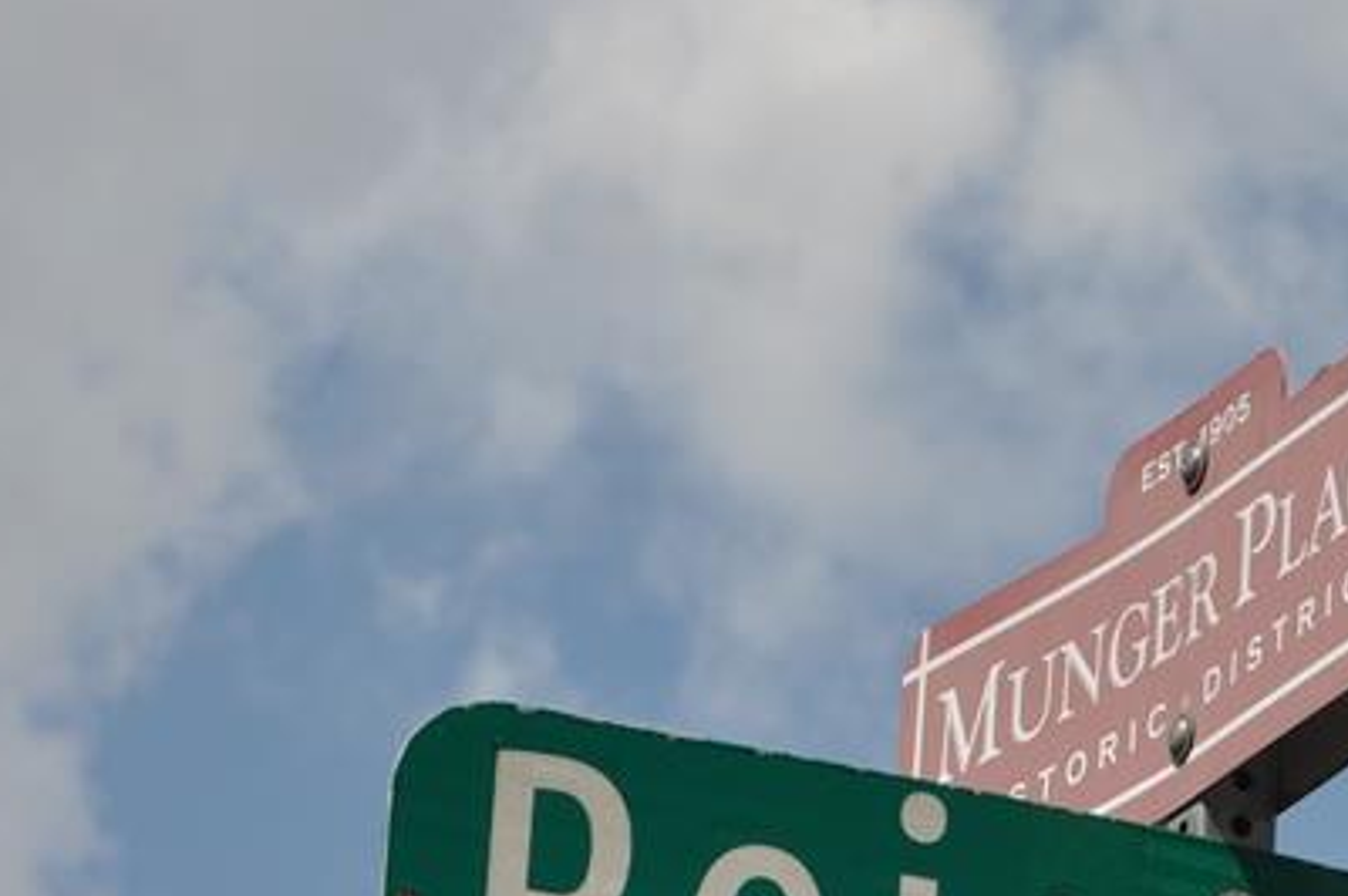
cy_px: 970
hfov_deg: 6.7
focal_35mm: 307
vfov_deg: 4.5
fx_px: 11486
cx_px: 1250
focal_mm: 80
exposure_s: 1/1000
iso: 200
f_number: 8
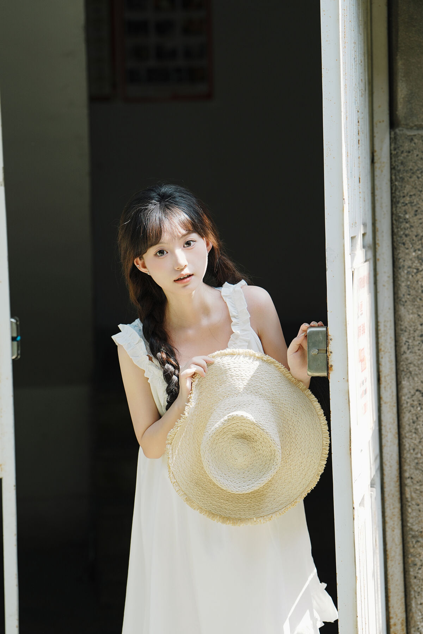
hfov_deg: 11.0
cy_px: 317
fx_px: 2203
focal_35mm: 125
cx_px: 212
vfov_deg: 16.4
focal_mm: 125
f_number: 4
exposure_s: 1/320
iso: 200
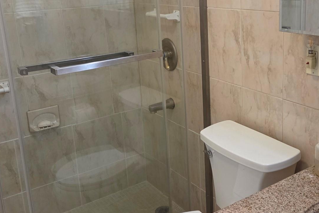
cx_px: 193
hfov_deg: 43.4
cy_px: 84
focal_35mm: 45
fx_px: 399
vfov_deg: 29.8
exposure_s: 1/120
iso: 800
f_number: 1.8
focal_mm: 5.4
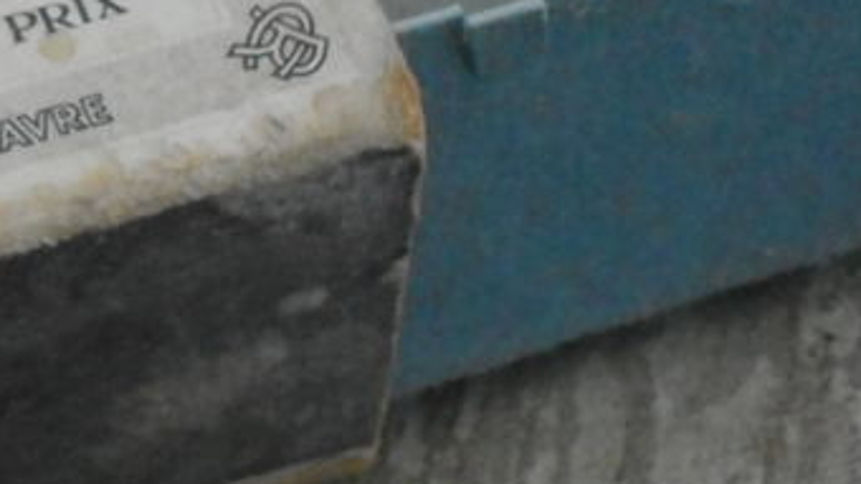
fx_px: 7463
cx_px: -154
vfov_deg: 3.7
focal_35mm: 327
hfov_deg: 6.6
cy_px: 91
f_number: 5.8
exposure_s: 1/200
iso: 800
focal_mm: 18.2
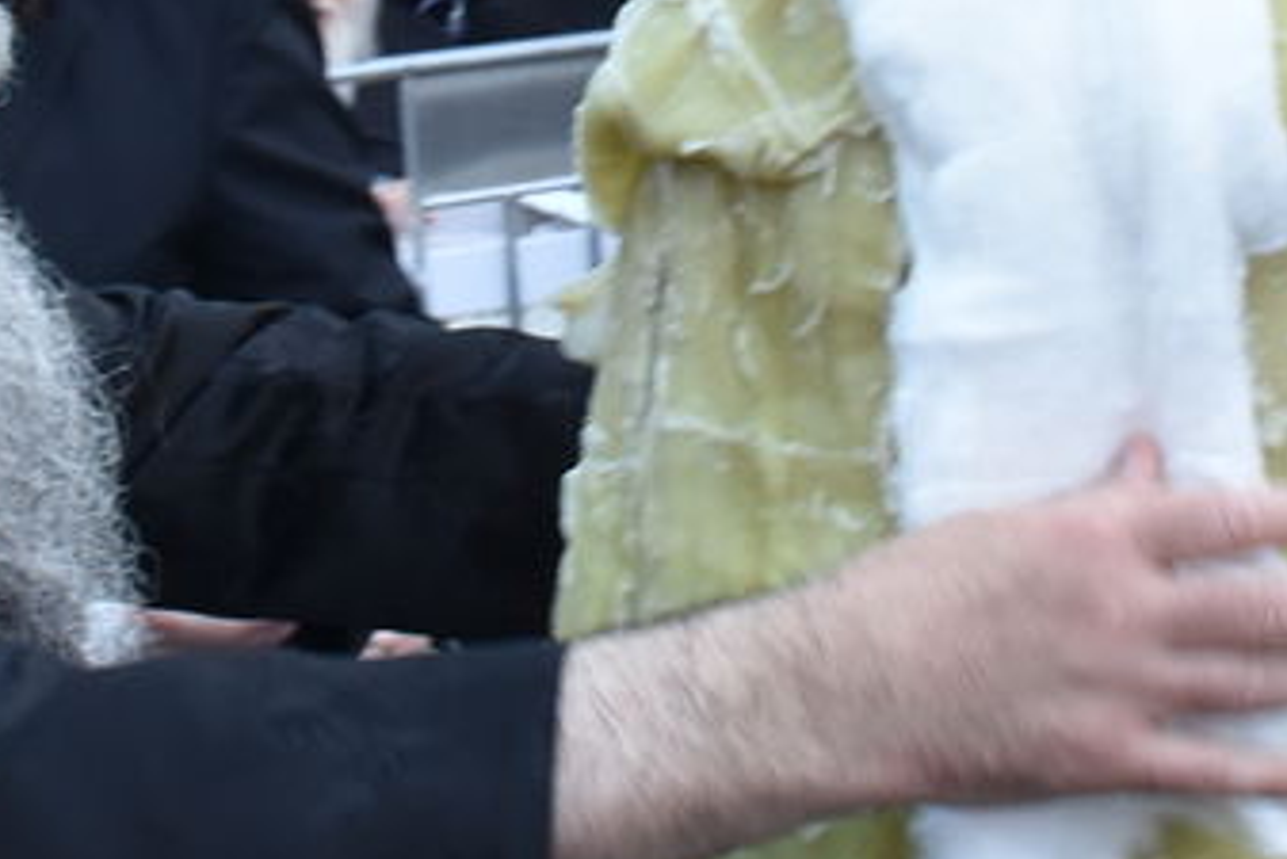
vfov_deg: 12.0
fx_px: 4006
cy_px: -155
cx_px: 668
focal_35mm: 112
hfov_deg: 18.3
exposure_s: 1/60
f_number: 8
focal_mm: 18
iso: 1000
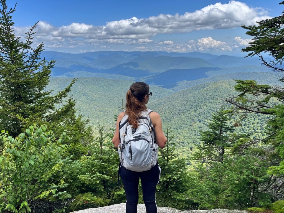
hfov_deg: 67.3
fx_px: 213
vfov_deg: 53.1
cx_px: 142
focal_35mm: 26
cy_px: 106
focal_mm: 5.1
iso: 50
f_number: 1.6
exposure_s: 1/2571
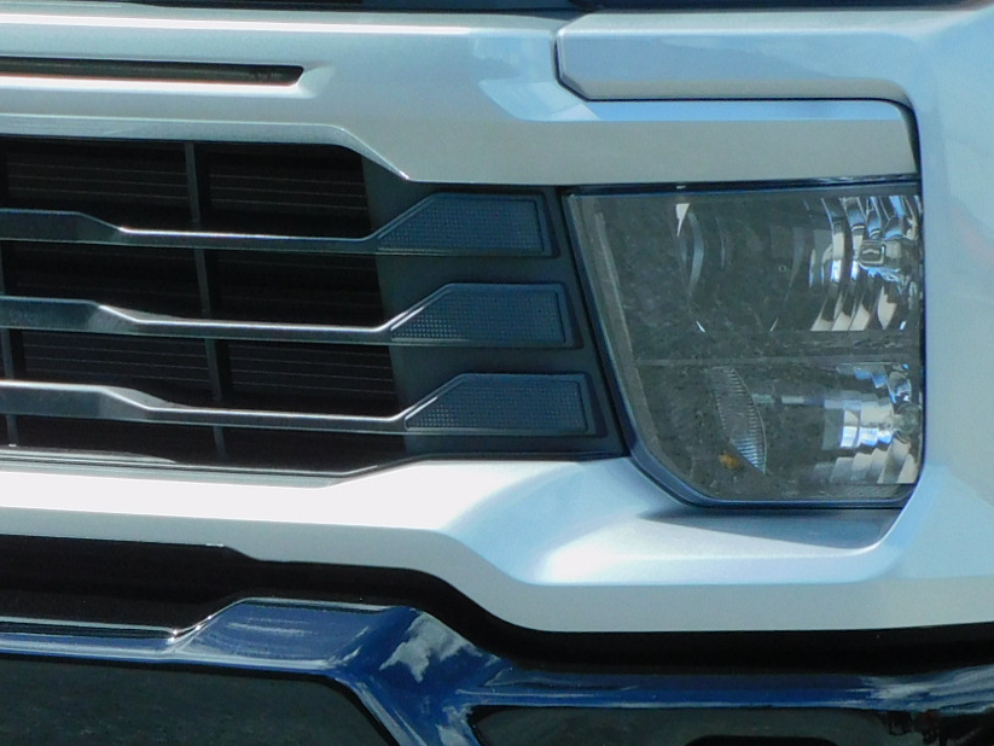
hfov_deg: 3.3
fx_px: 17438
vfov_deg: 2.5
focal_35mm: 607
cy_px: 499
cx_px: 52
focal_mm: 39.4
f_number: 5.3
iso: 125
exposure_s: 1/250
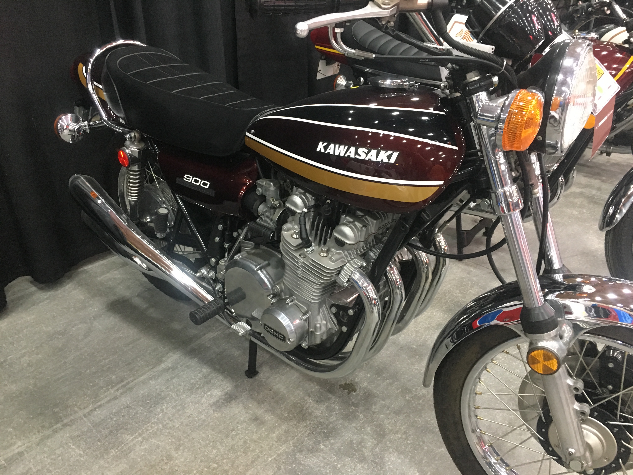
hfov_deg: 61.7
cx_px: 316
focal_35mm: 29
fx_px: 530
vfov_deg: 48.2
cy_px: 238
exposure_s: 1/17
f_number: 2.2
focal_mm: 4.15
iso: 200
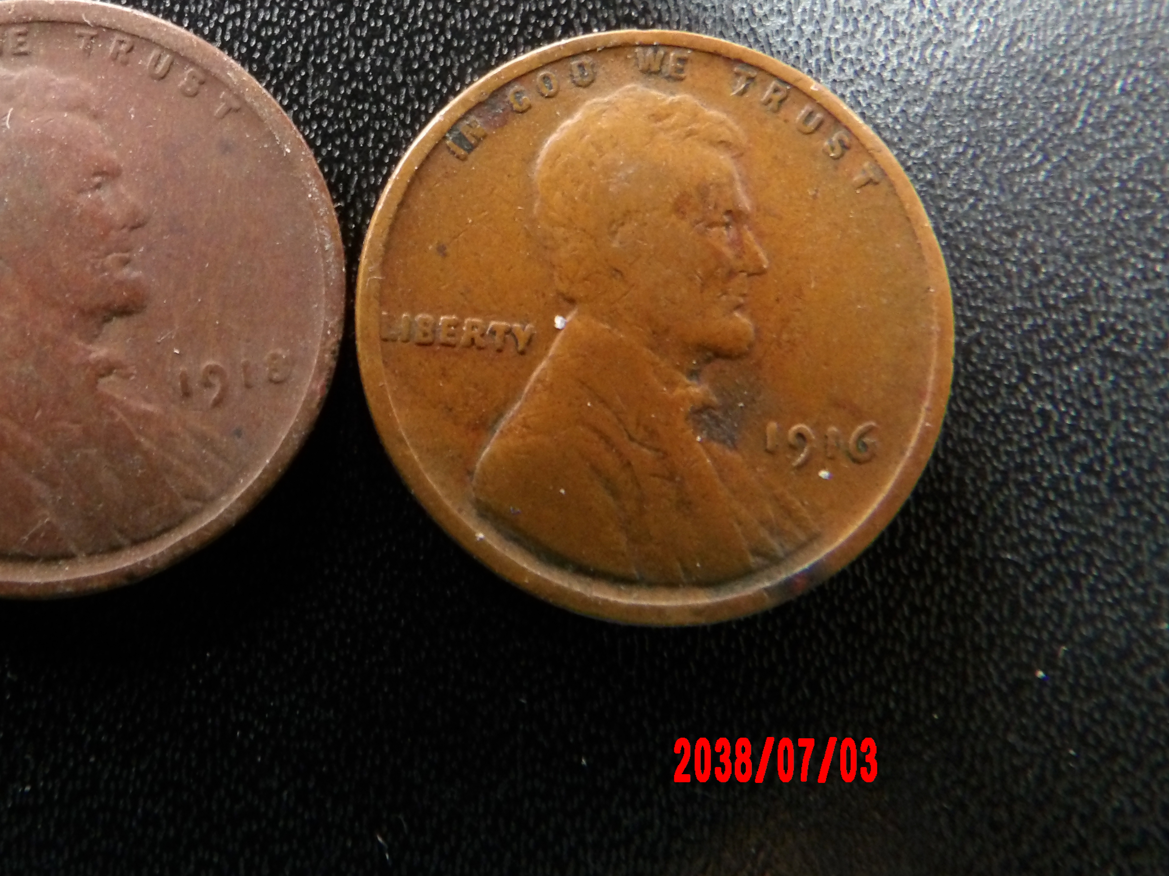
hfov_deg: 53.6
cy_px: 271
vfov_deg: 42.2
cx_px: 337
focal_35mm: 33
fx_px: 1114
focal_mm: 4.2
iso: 509
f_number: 4.1
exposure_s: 1/15
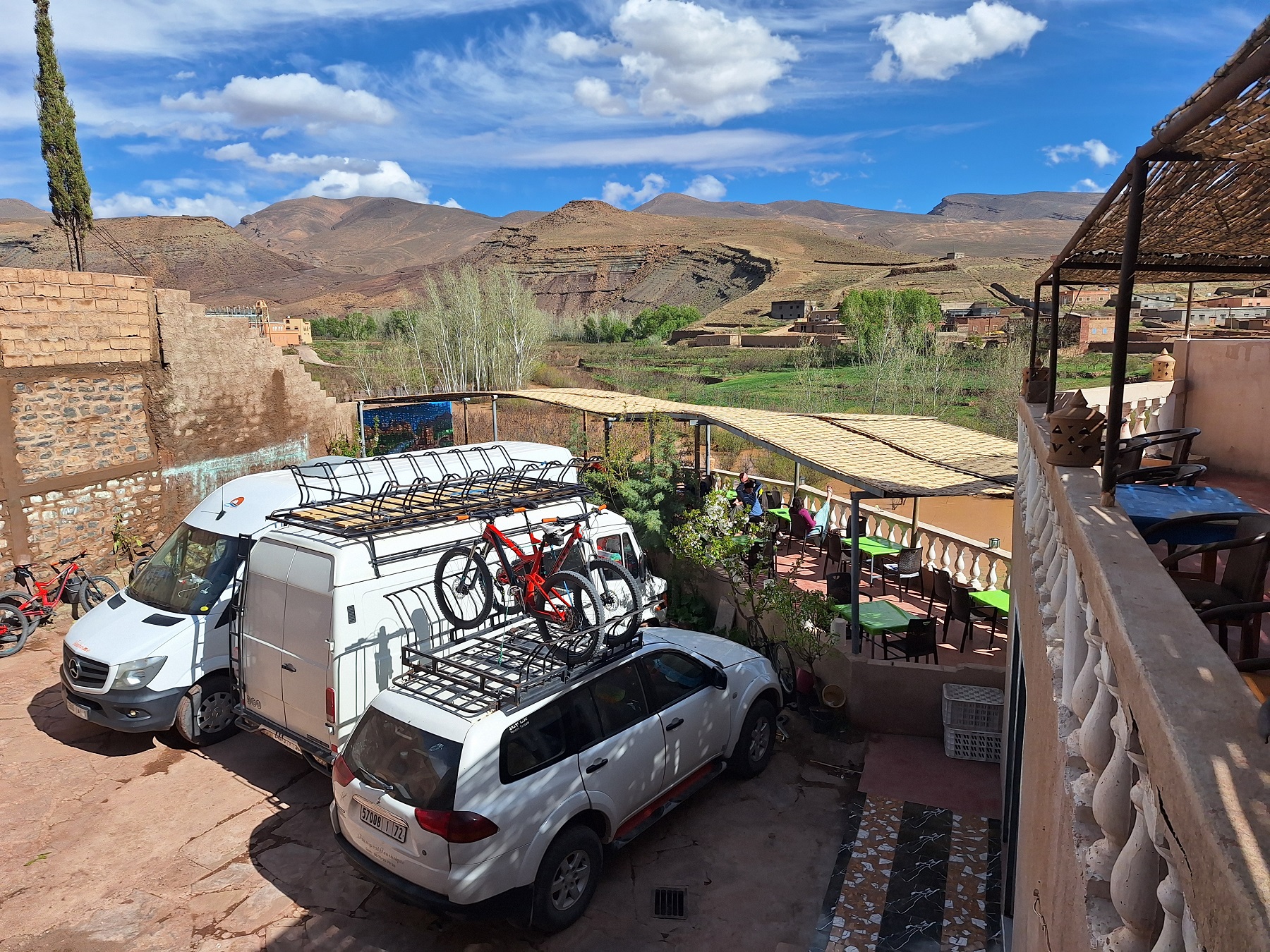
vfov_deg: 58.9
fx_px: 844
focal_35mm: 23
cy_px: 476
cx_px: 635
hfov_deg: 73.9
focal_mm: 5.54
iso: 40
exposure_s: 1/4878
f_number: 1.8
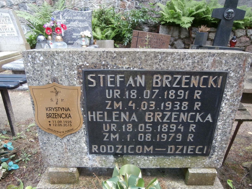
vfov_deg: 56.8
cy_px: 94
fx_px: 175
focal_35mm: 24
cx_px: 126
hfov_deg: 71.6
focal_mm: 4.2
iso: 125
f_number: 3
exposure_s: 1/30
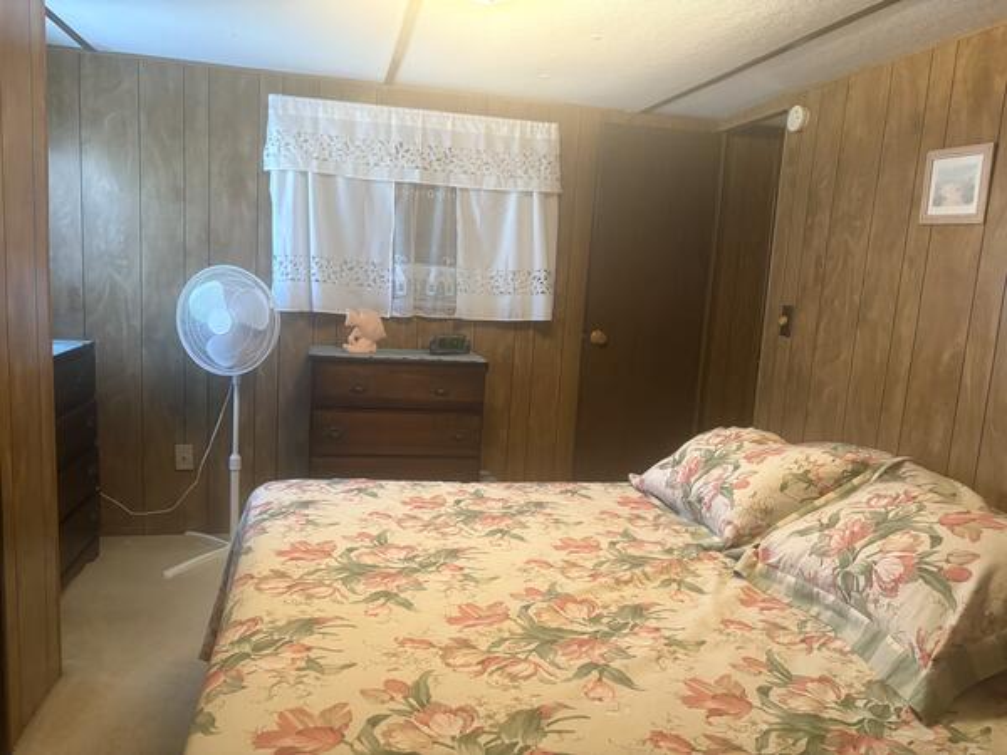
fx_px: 756
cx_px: 504
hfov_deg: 67.3
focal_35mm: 26
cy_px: 378
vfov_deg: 53.1
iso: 320
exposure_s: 1/60
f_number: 1.6
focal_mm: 5.96
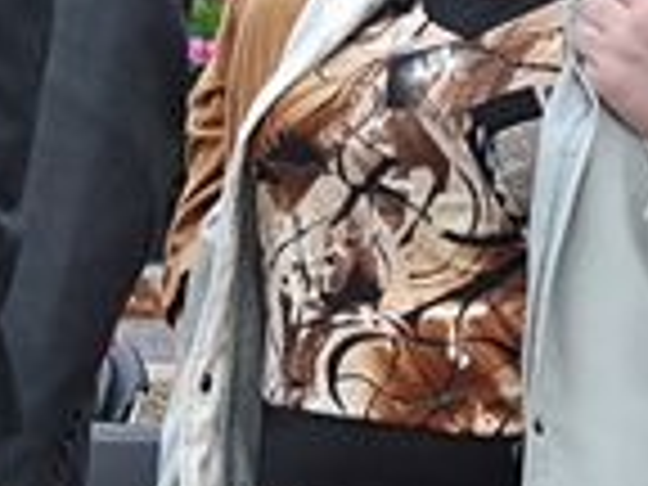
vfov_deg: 2.1
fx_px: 13550
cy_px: 277
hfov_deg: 2.7
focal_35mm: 724
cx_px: -801
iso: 500
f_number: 5.6
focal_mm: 85
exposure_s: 1/500
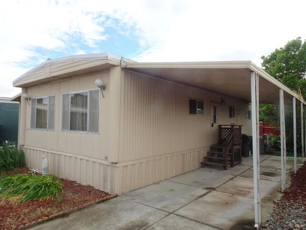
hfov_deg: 71.6
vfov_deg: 56.8
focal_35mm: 24
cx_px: 153
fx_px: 212
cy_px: 115
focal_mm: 4.1
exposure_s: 1/250
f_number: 3.5
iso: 80
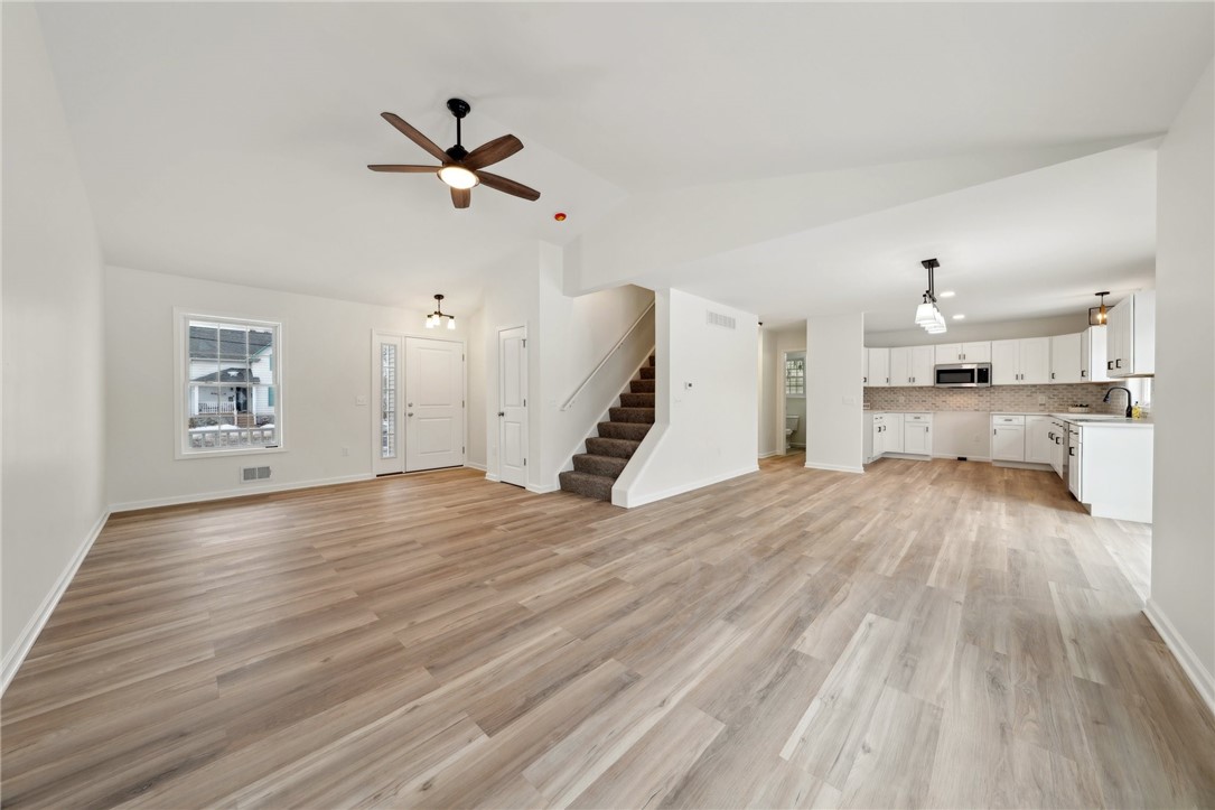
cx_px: 608
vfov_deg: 90.0
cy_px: 405
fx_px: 405
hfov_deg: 112.6
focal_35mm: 12
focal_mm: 12
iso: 400
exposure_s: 1/30
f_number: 9
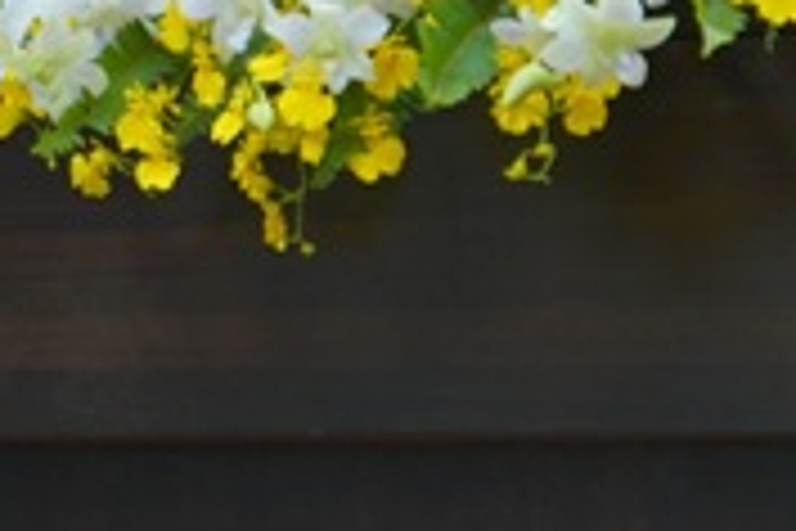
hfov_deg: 6.5
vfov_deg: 4.3
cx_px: 850
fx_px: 6987
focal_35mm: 316
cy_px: -124
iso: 800
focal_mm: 70
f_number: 5.6
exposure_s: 1/40
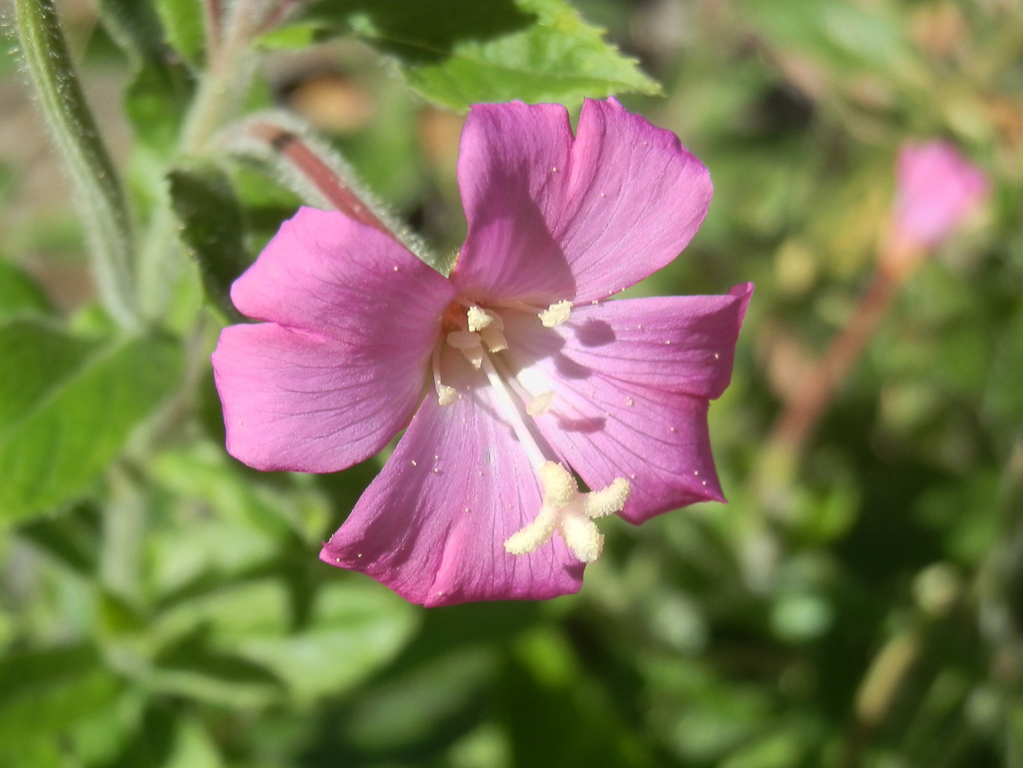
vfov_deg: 24.0
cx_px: 512
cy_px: 384
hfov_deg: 31.7
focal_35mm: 61
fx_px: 1803
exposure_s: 1/500
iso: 64
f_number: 3.7
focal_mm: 10.99
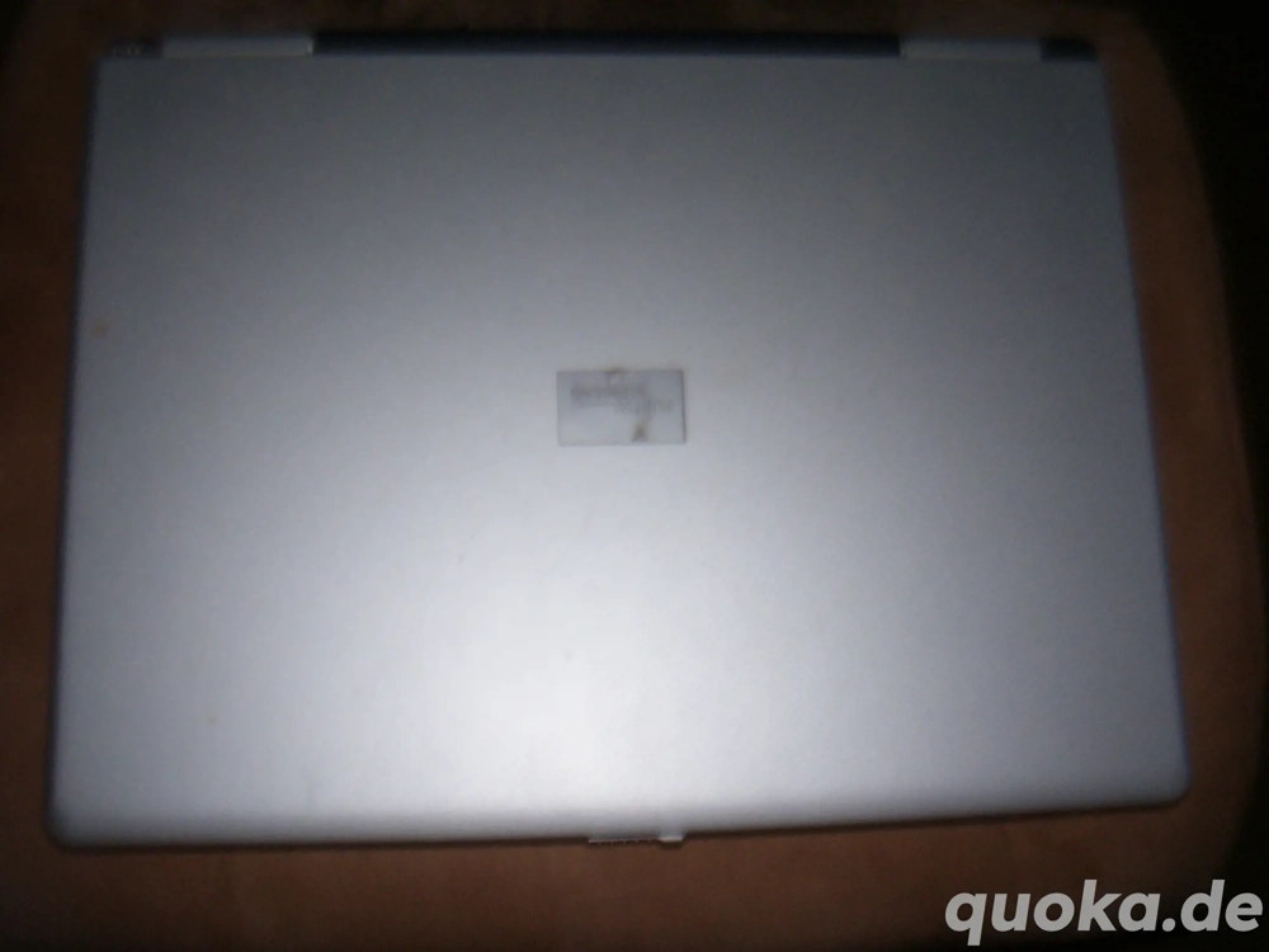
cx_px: 634
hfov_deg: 50.1
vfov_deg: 38.7
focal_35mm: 37
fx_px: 1356
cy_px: 476
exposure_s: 1/60
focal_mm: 6
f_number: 2.7
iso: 125
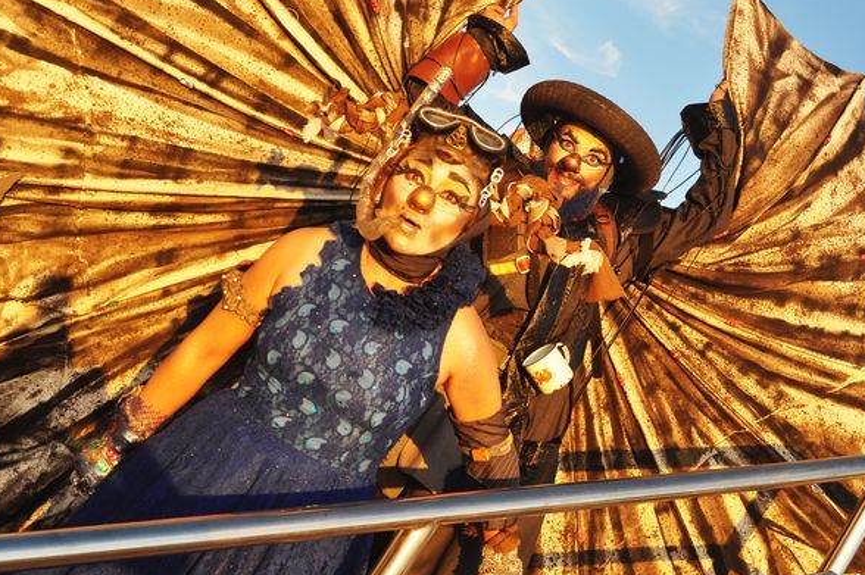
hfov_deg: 35.7
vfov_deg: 24.1
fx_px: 1344
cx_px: 428
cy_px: 276
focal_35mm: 56
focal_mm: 30
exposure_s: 1/200
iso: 400
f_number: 9
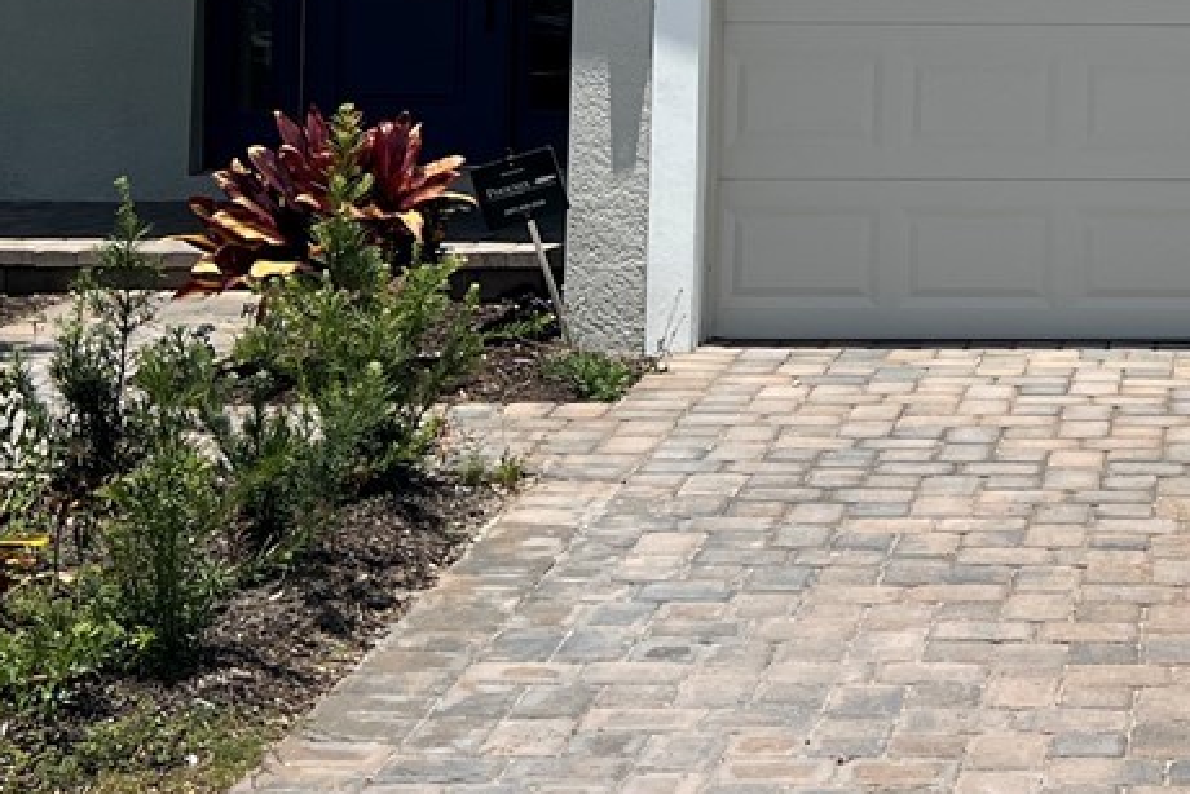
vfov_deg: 14.1
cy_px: -184
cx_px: 1273
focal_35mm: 94
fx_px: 3108
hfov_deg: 20.7
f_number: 1.5
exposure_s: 1/6211
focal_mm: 5.7
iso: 50
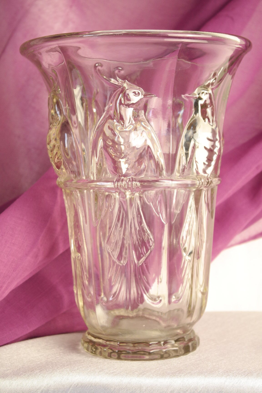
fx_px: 841
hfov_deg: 17.7
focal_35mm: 77
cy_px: 196
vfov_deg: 26.3
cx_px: 131
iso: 800
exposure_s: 1/30
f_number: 9
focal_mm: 50
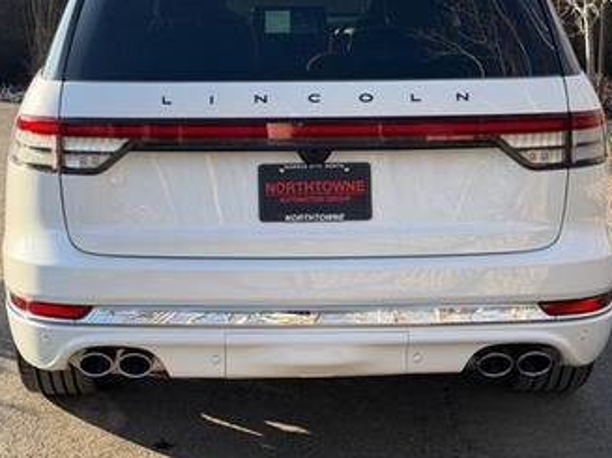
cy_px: 170
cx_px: 271
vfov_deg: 19.8
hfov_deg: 26.3
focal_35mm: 74
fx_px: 1308
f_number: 1.78
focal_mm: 6.76
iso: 80
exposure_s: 1/1353
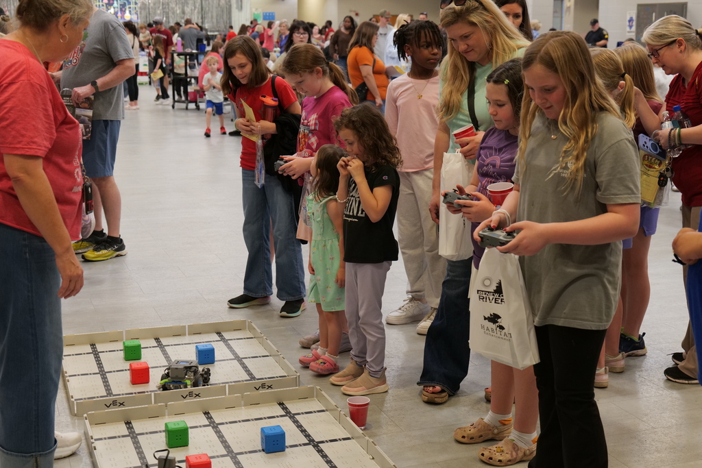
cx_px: 351
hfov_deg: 36.9
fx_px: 1053
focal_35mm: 54
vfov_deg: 25.1
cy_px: 234
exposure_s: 1/60
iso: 3200
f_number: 5.4
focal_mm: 54
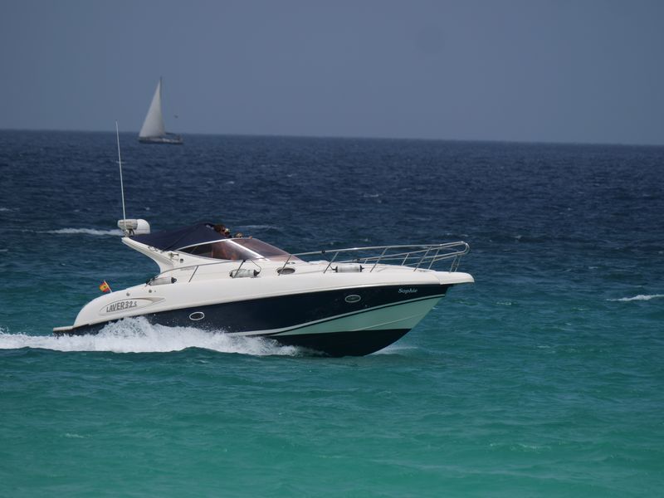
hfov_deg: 3.1
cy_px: 249
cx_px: 332
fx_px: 12200
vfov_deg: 2.3
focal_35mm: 636
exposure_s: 1/1600
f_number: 7.1
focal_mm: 318
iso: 200
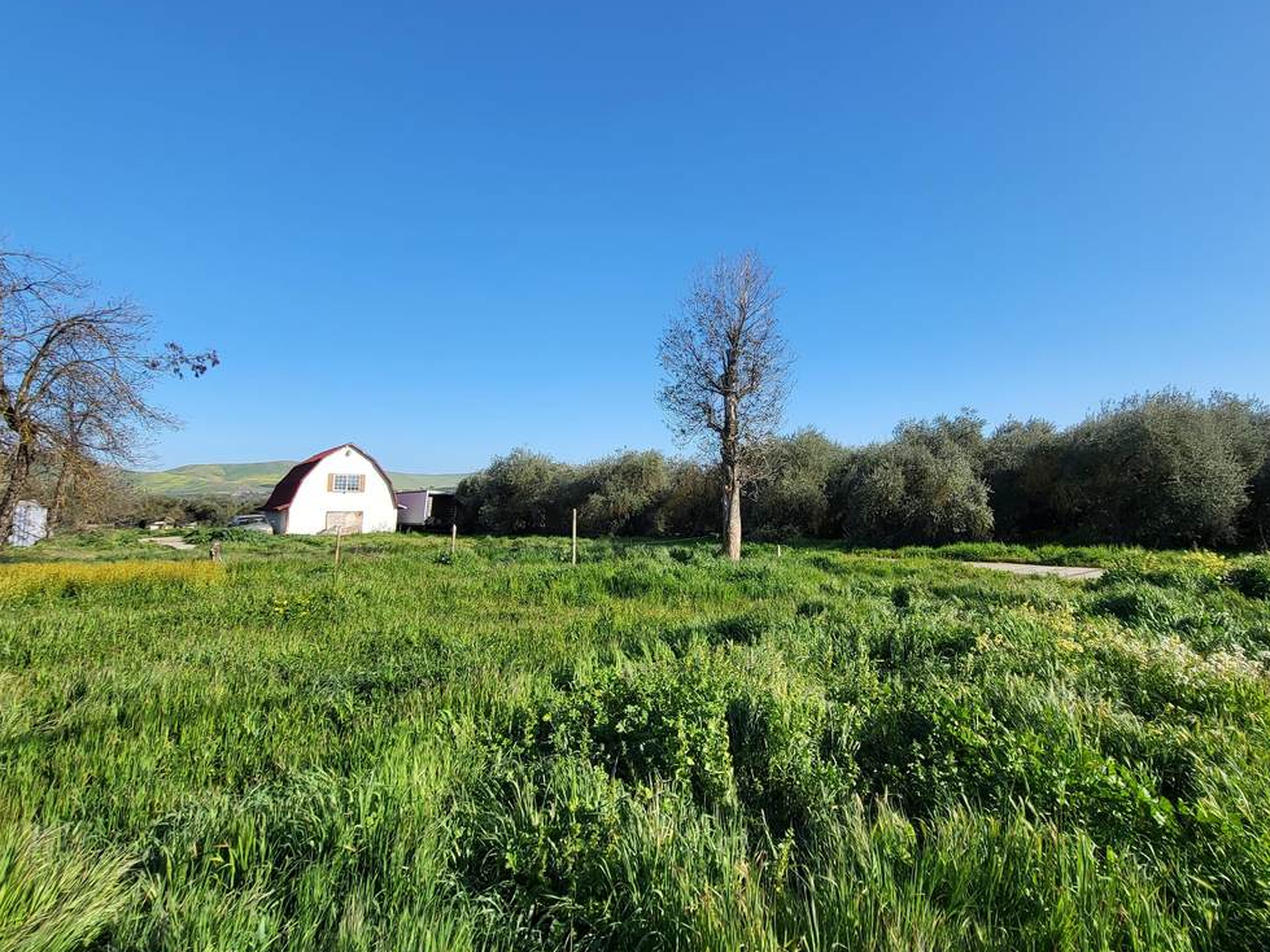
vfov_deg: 74.5
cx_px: 704
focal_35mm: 17
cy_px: 423
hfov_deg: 90.7
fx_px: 624
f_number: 2.2
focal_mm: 1.74
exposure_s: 1/876
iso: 32
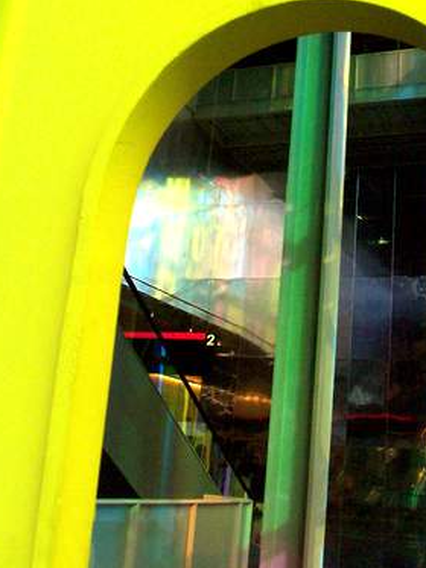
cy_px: 215
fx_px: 787
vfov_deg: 39.4
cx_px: 246
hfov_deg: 30.2
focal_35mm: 48
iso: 400
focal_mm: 6
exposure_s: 1/750
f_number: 4
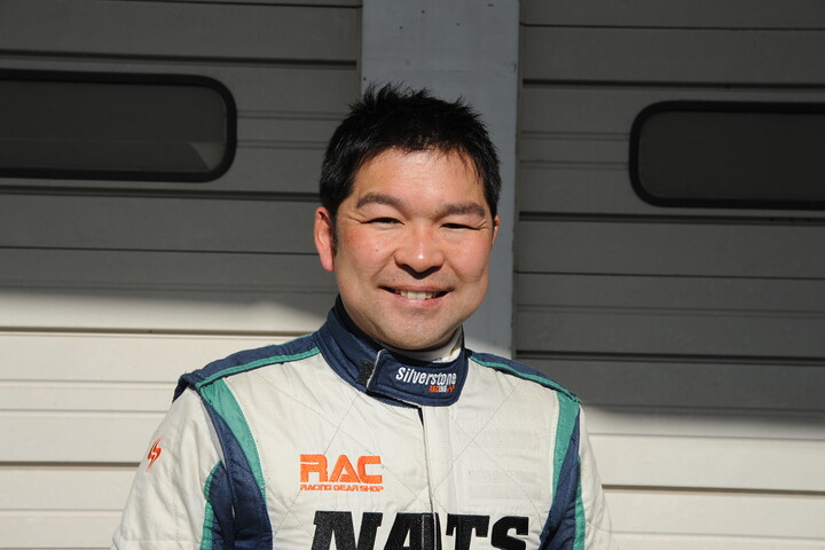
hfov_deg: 30.5
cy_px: 275
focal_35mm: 66
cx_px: 412
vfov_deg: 20.6
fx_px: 1512
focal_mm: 66
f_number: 11
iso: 200
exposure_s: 1/500
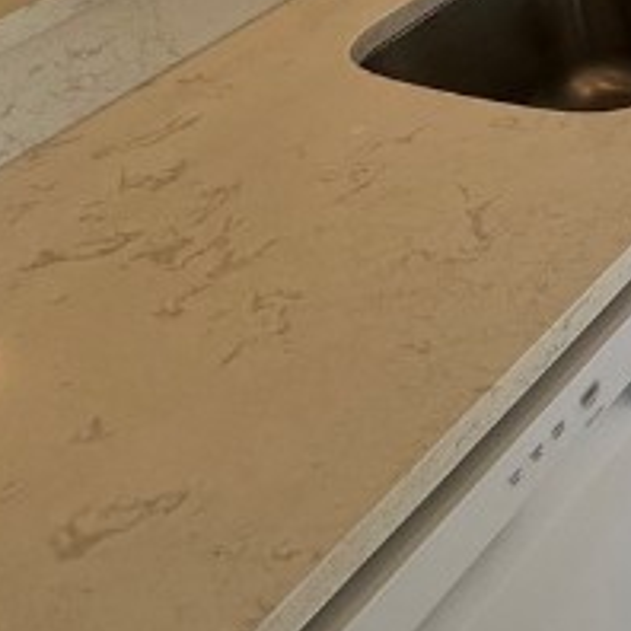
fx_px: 1320
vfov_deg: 22.1
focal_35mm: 64
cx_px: 1252
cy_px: -325
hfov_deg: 18.3
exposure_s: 1/276
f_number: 2.2
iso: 40
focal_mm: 2.22
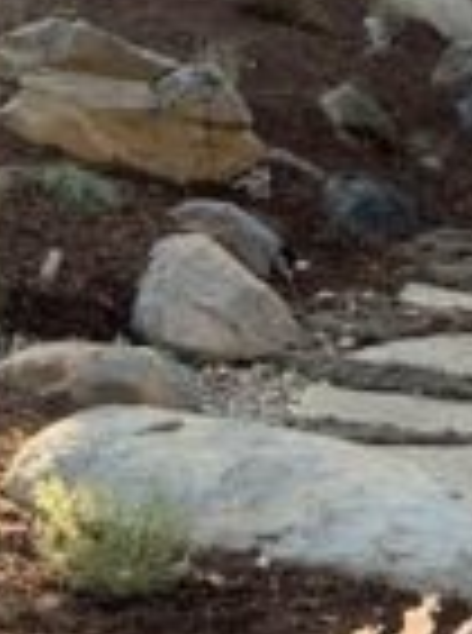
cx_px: 148
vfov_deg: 13.6
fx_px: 2593
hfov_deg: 10.4
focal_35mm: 142
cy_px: 719
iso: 50
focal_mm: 4.25
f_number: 1.8
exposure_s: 1/121
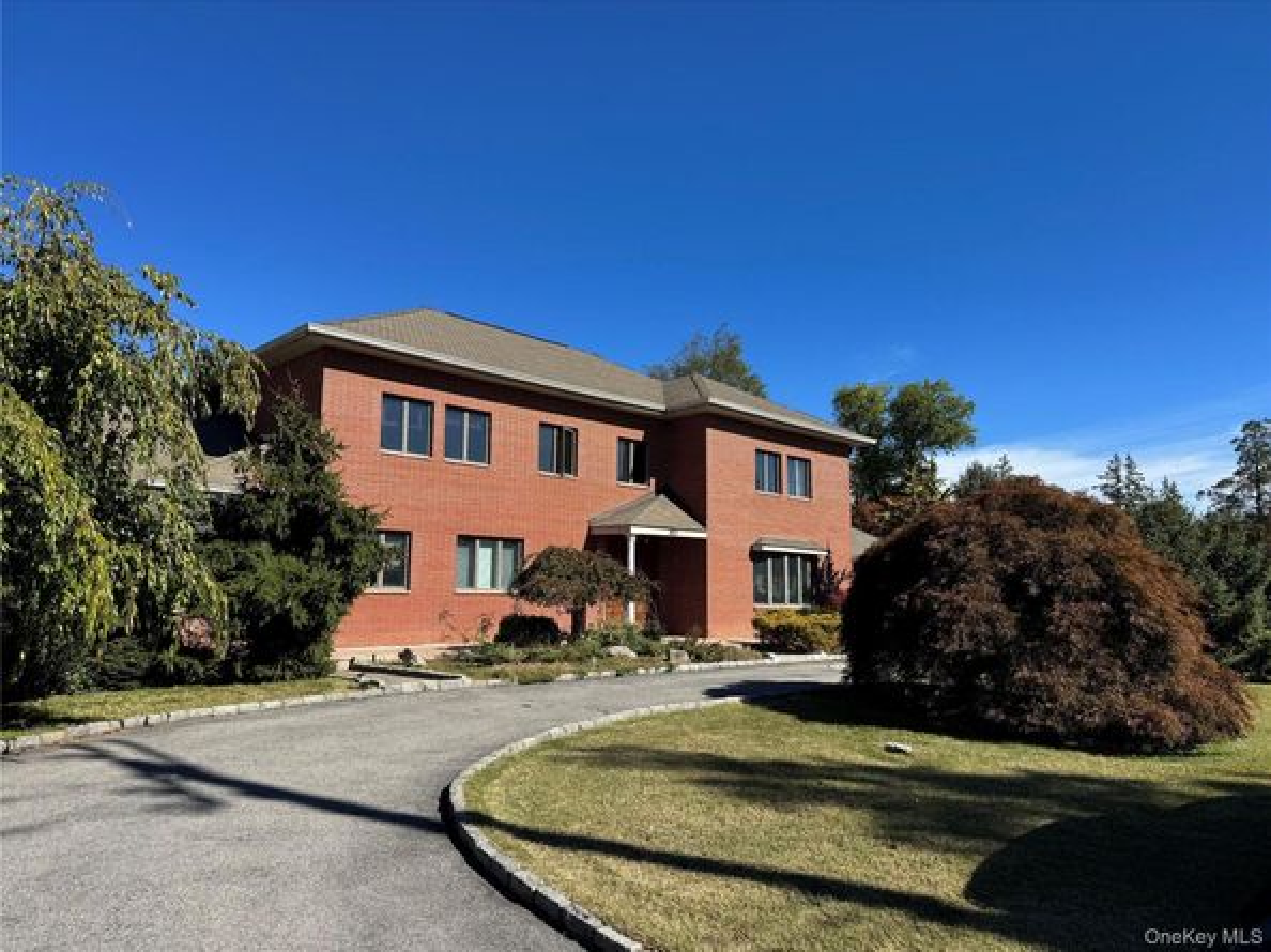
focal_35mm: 24
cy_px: 476
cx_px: 636
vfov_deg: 56.8
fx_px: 881
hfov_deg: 71.6
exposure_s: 1/3802
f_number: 1.78
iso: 80
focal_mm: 6.76
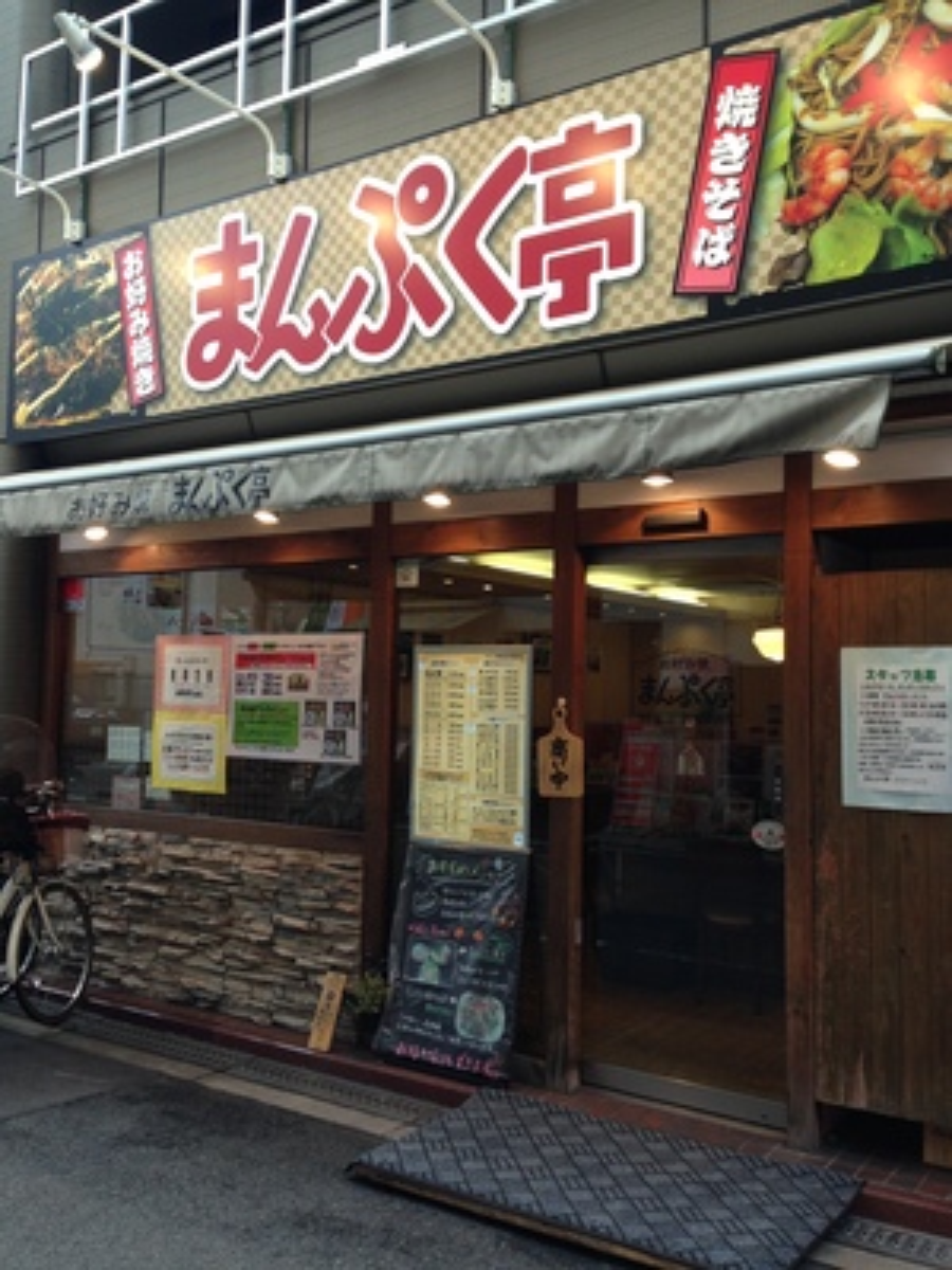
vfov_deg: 55.4
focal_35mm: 33
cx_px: 476
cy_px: 635
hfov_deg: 42.9
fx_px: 1210
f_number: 2.4
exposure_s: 1/60
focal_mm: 4.12
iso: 64
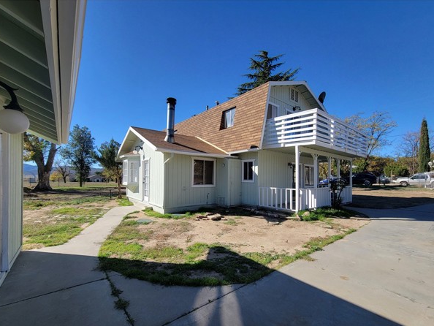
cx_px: 212
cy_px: 175
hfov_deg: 102.0
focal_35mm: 14
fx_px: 176
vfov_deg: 85.6
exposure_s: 1/1096
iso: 50
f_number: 2.2
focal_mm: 2.2
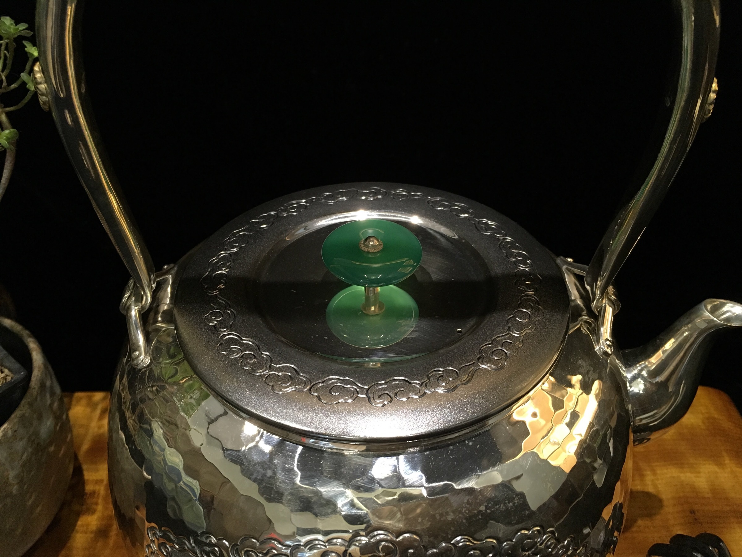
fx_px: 622
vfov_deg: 48.2
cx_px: 371
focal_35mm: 29
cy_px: 278
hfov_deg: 61.7
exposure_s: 1/30
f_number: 2.2
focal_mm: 4.15
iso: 125
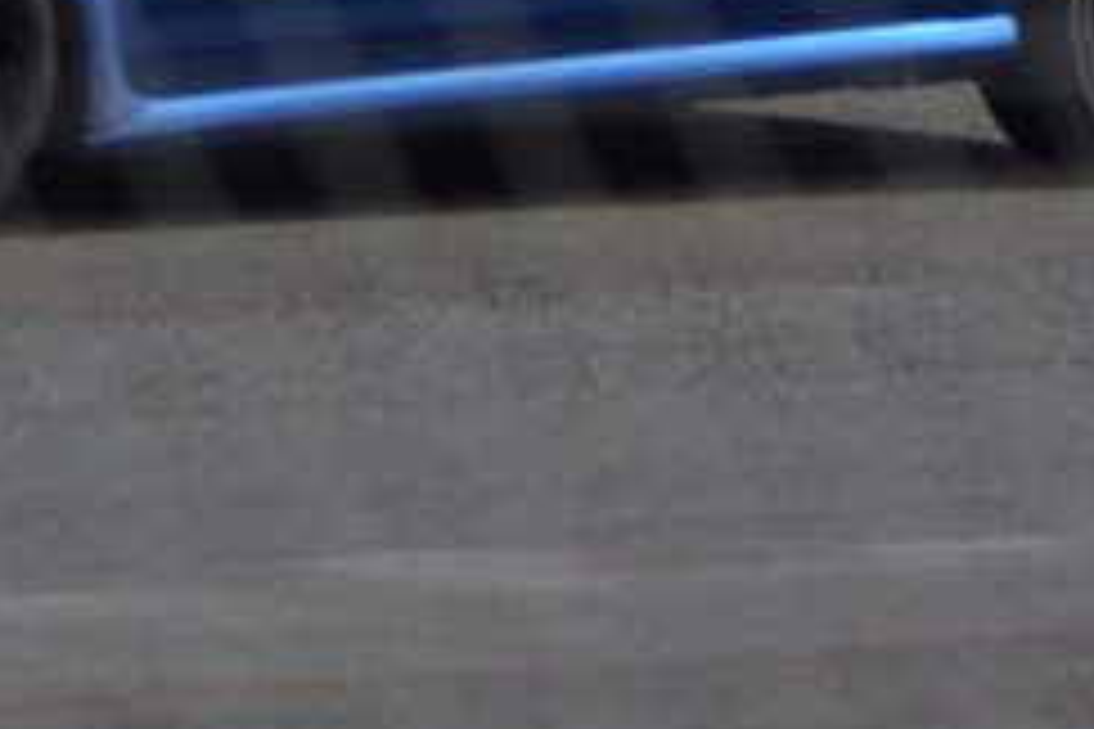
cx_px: 203
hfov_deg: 1.7
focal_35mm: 1236
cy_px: -380
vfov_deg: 1.1
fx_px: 37558
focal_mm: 250
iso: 400
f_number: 6.3
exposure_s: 1/1600
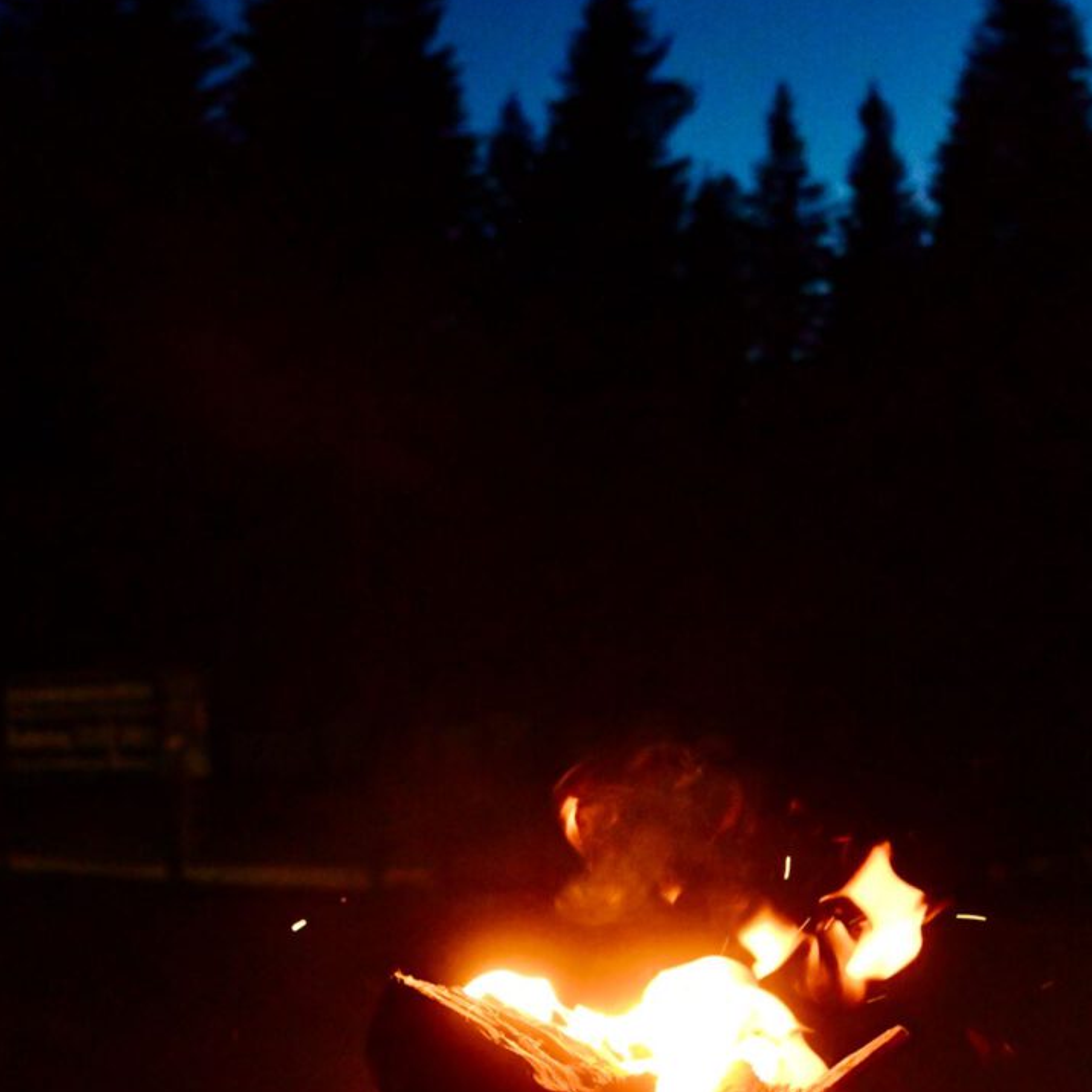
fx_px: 1677
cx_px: 553
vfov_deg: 35.5
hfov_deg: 36.1
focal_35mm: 47
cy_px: 769
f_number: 2.8
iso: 12800
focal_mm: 24
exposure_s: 1/60
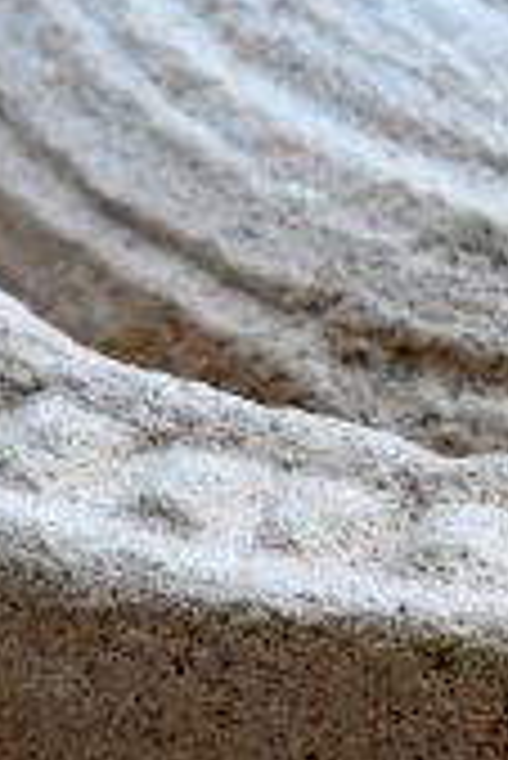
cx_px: -265
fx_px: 14406
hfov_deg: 2.0
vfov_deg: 3.0
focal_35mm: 682
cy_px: 827
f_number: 10
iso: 2000
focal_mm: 75
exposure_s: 1/400
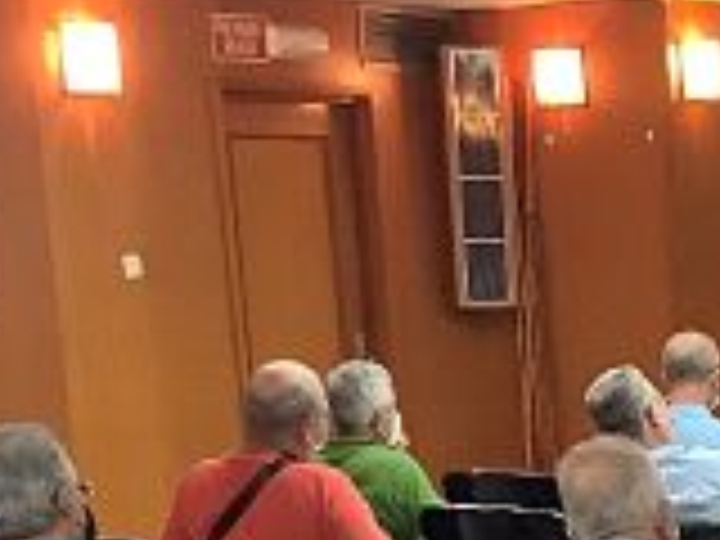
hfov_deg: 14.6
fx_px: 2683
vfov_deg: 10.9
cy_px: 916
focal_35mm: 129
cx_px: 961
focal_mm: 3.3
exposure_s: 1/50
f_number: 2.4
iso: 160
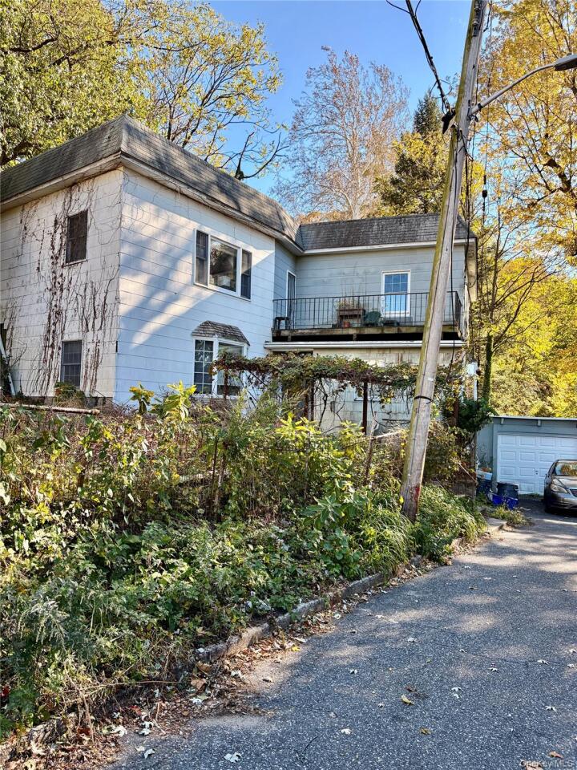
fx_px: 578
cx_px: 288
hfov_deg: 53.1
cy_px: 385
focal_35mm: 26
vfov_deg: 67.3
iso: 64
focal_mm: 5.96
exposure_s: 1/731
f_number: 1.6
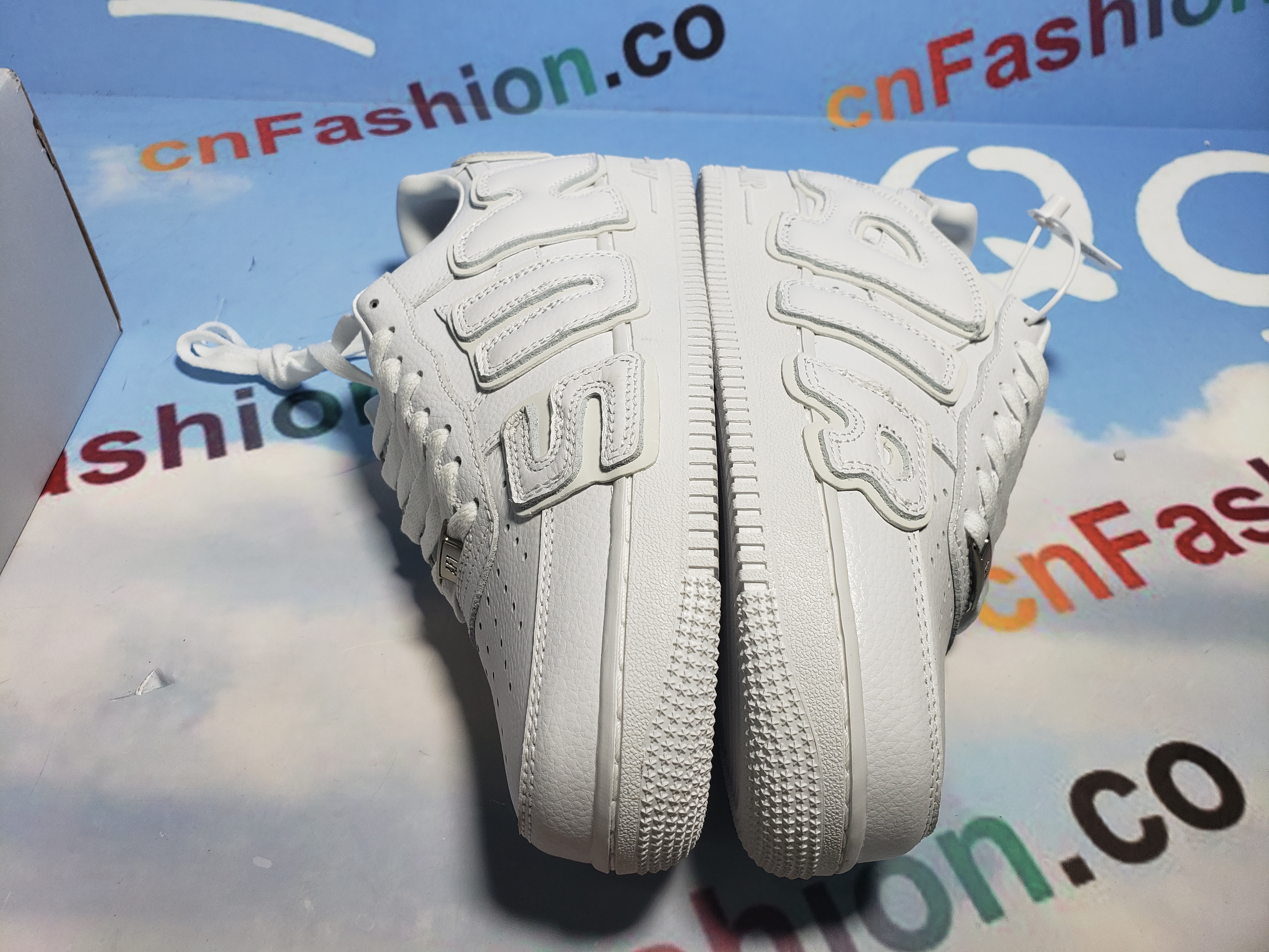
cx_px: 634
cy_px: 476
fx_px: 953
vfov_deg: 53.1
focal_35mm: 26
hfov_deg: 67.3
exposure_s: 1/244
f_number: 2.4
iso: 50
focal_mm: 4.3
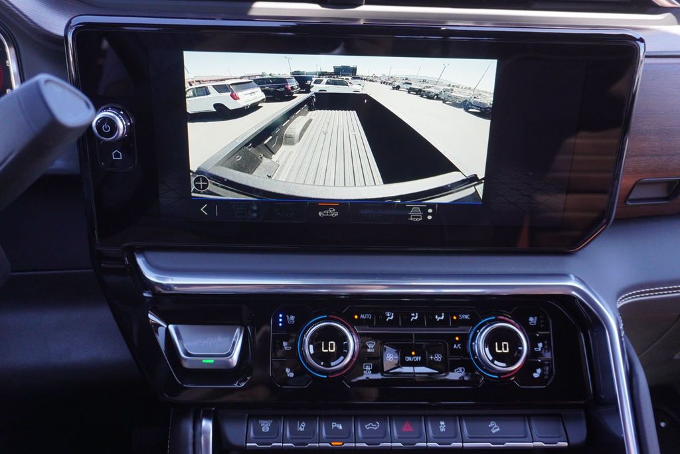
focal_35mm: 30
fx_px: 567
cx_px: 340
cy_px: 227
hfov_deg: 61.9
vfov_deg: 43.7
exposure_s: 1/320
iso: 800
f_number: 4
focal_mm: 20
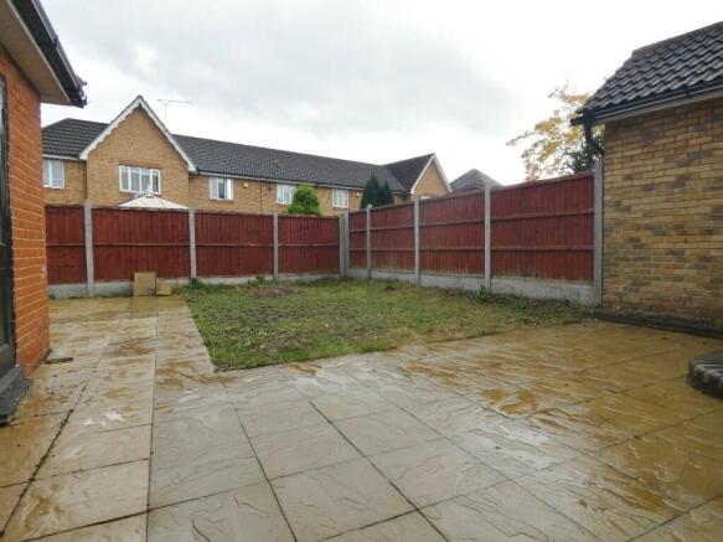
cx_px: 362
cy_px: 271
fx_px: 418
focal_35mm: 20
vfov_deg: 66.0
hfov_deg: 81.8
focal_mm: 3.6
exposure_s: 1/320
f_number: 2.8
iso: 80
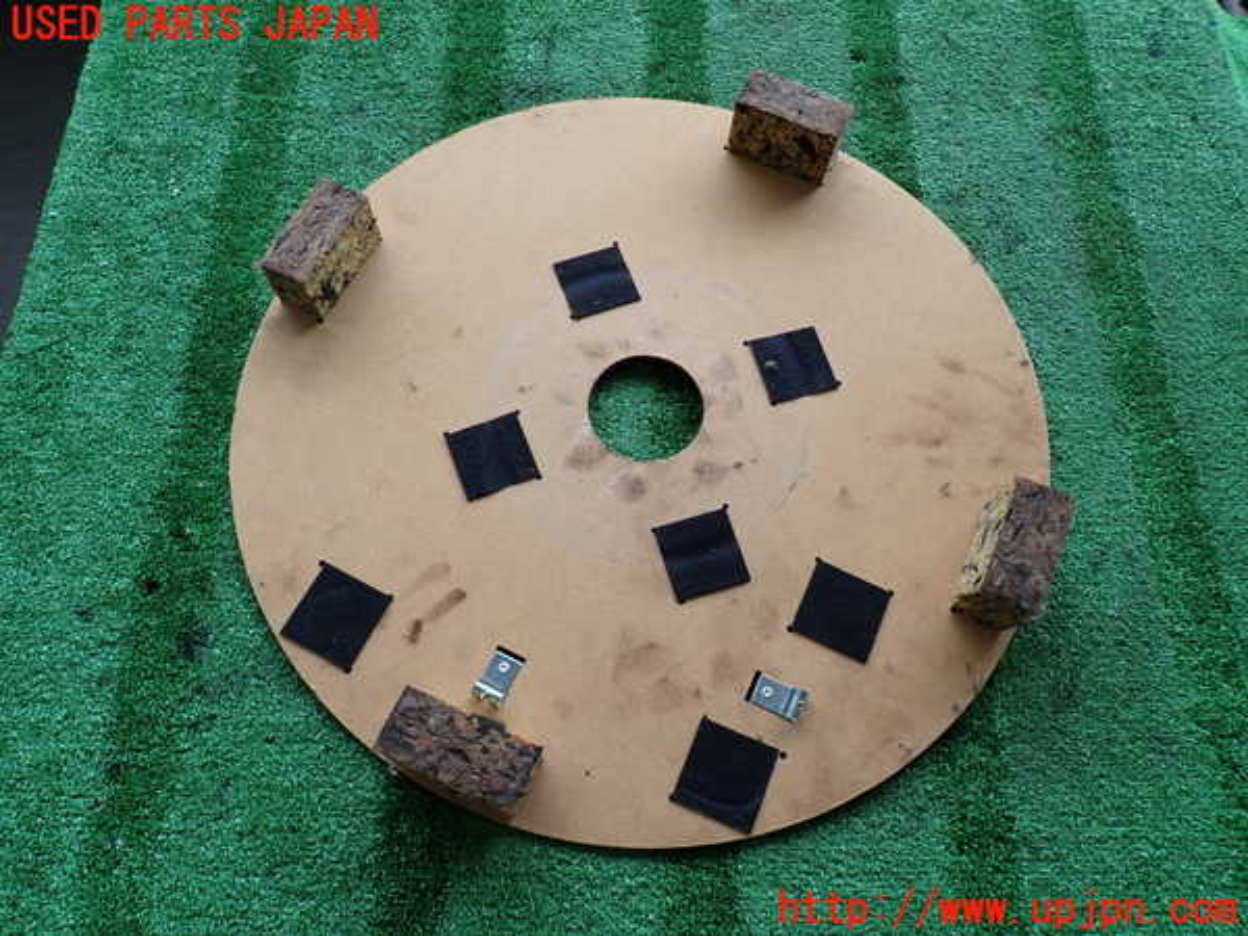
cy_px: 468
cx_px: 624
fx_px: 901
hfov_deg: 69.4
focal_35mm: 25
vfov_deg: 54.9
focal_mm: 4.5
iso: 100
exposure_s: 1/100
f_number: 2.8
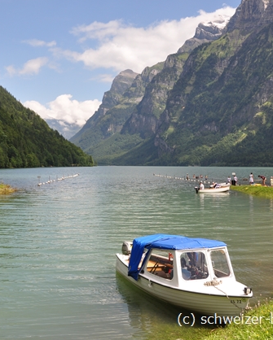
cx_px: 111
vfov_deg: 42.9
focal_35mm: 43
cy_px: 169
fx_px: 434
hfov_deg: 34.8
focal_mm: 20
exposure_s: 1/320
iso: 200
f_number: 10
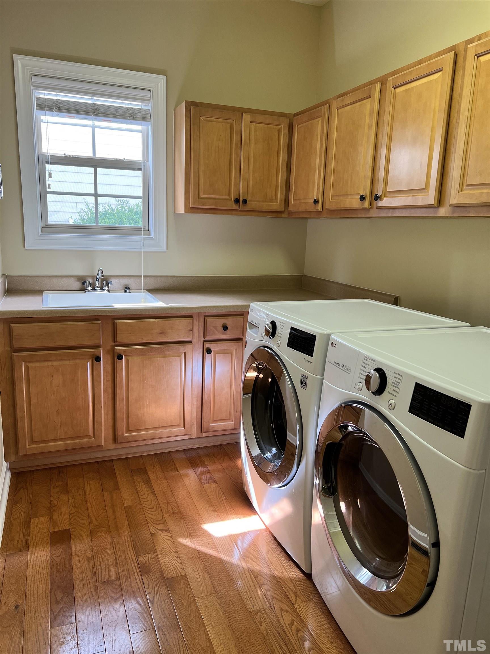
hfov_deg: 53.1
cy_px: 327
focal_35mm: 26
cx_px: 245
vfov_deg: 67.3
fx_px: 491
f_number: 1.5
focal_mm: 5.7
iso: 80
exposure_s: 1/120
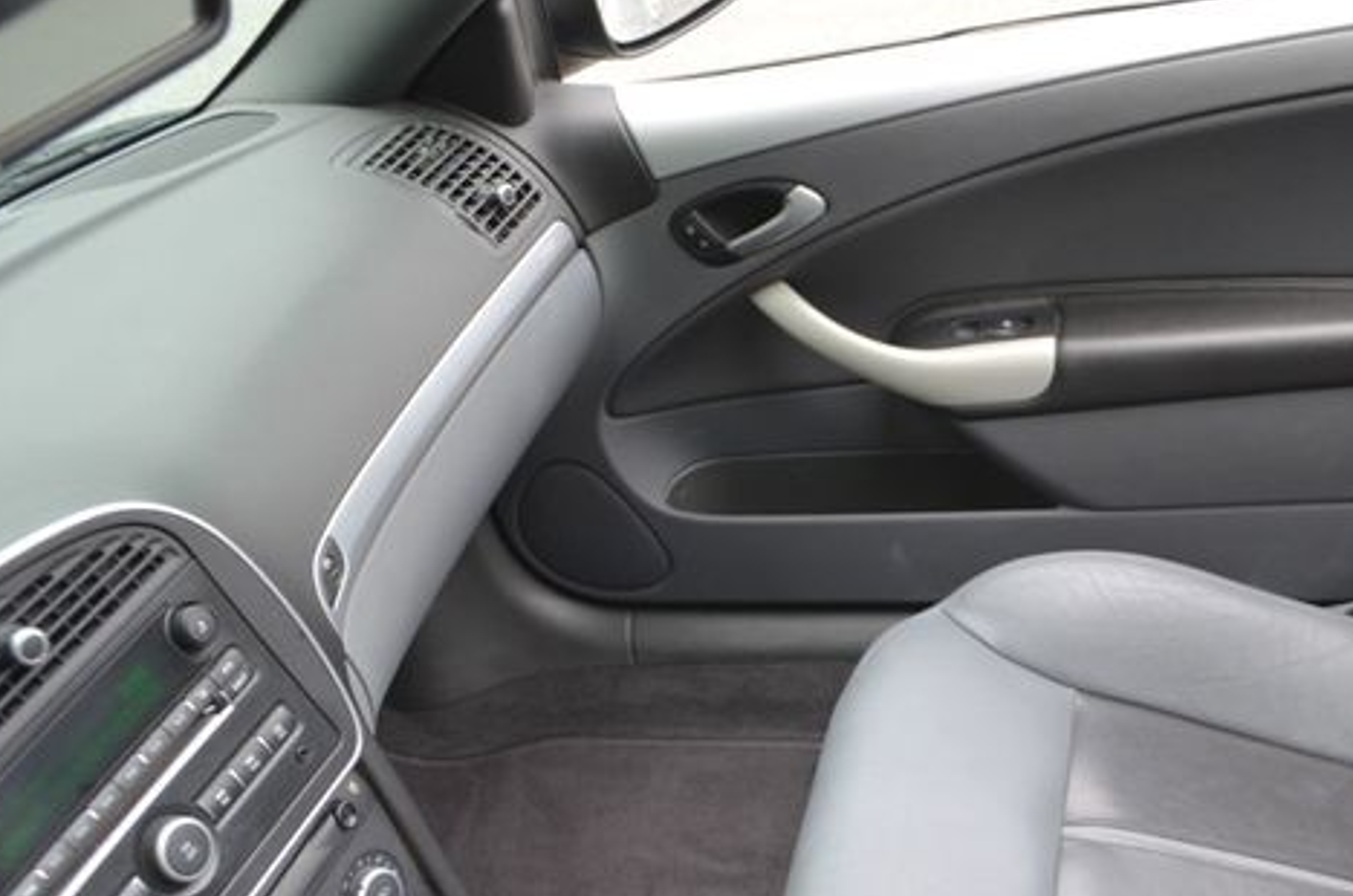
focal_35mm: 41
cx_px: 836
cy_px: 584
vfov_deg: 32.3
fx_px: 1538
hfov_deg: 47.1
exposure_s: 1/125
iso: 360
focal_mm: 20
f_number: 5.6
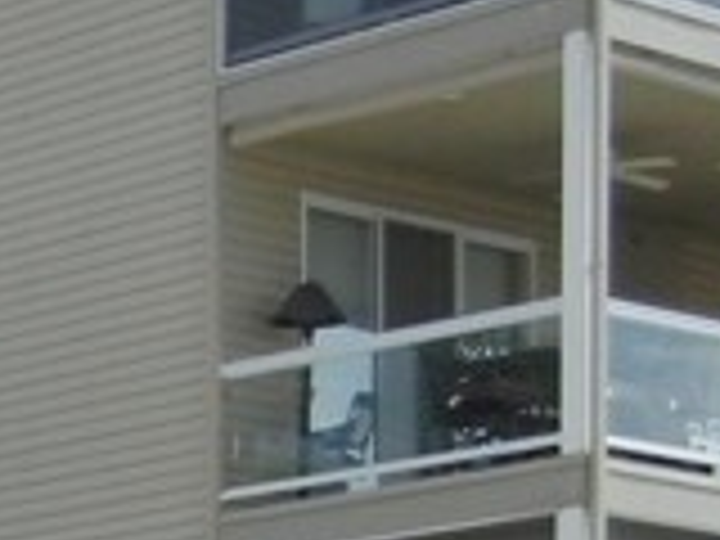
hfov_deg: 9.5
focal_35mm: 192
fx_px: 3994
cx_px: -806
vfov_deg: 7.3
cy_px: 1282
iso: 160
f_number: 7
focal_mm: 5.4
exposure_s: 1/460
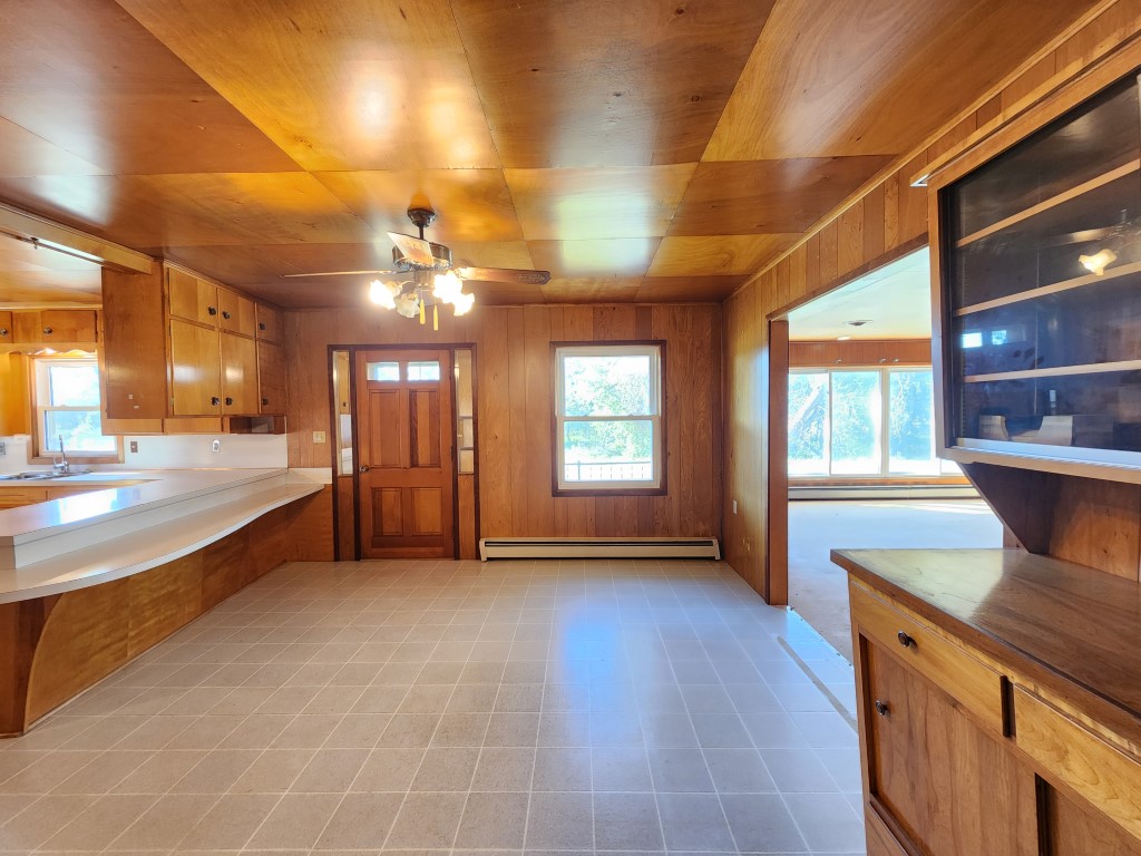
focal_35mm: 13
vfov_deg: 89.9
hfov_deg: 106.2
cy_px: 428
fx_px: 429
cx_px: 570
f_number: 2.2
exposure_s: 1/40
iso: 320
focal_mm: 2.2
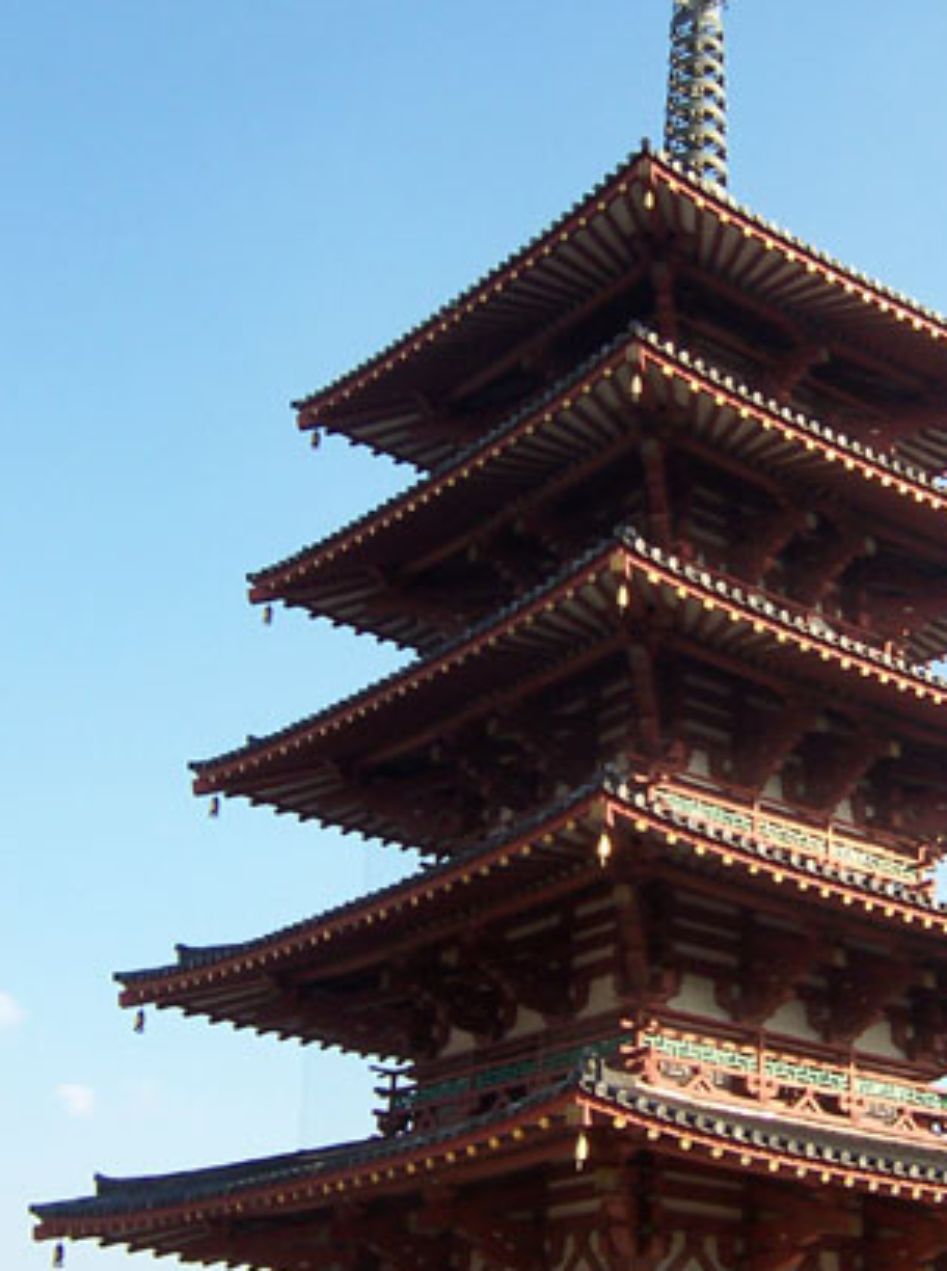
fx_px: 1941
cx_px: 692
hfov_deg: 27.1
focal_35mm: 53
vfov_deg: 36.2
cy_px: 723
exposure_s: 1/250
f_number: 4
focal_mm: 5.6
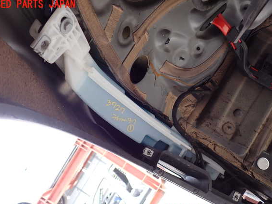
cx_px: 132
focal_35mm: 32
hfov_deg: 56.8
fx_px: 251
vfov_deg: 44.1
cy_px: 107
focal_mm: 5.4
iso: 100
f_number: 2.3
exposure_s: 1/60
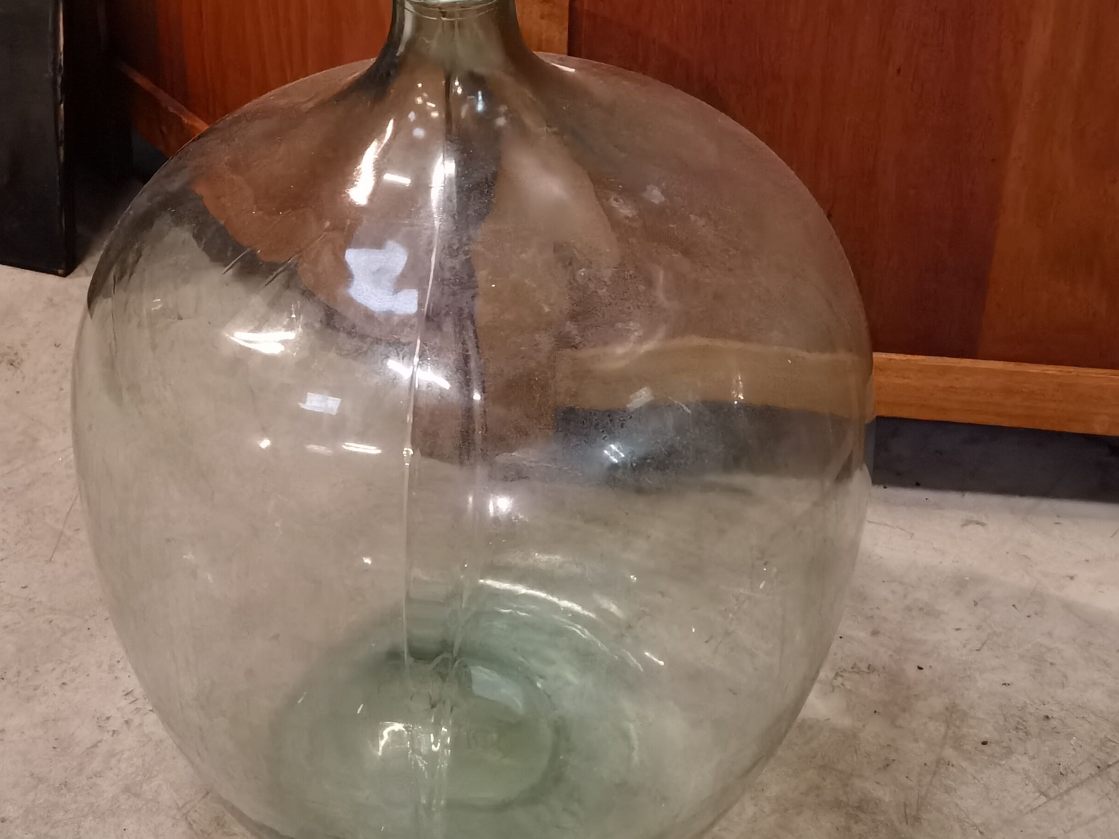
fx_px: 2521
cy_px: 324
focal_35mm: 78
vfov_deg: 18.9
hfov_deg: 24.9
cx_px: 402
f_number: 1.9
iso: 640
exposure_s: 1/25
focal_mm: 6.71
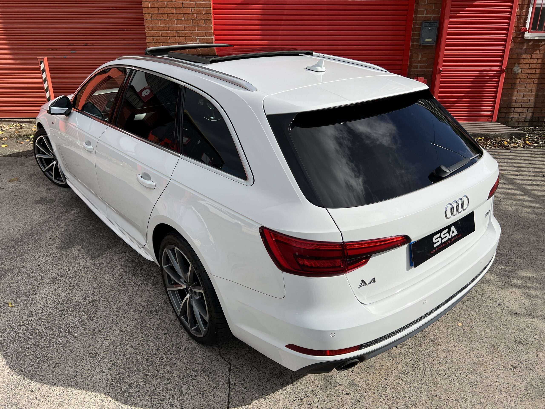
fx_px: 409
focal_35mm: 26
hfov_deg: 67.3
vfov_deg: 53.1
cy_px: 204
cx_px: 272
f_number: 1.5
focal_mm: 5.7
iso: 50
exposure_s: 1/7463
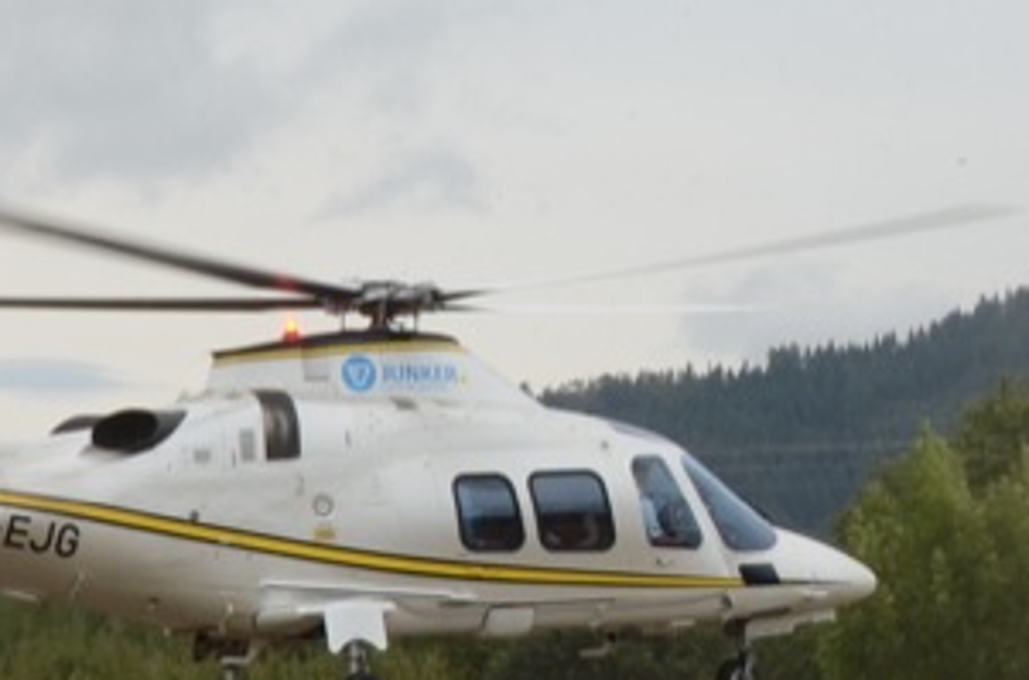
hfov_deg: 8.0
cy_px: 73
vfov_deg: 5.4
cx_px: 1484
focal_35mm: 254
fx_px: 7241
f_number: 8
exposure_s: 1/250
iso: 100
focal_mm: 34
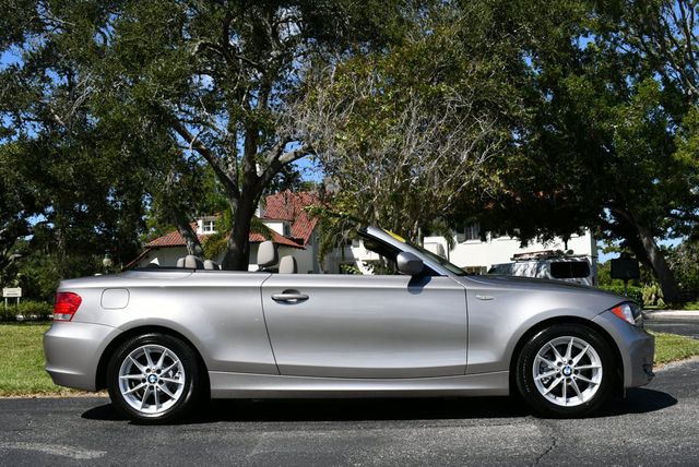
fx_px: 816
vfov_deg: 32.0
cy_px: 234
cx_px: 350
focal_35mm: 42
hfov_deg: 46.4
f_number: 9
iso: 100
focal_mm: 21
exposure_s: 1/320
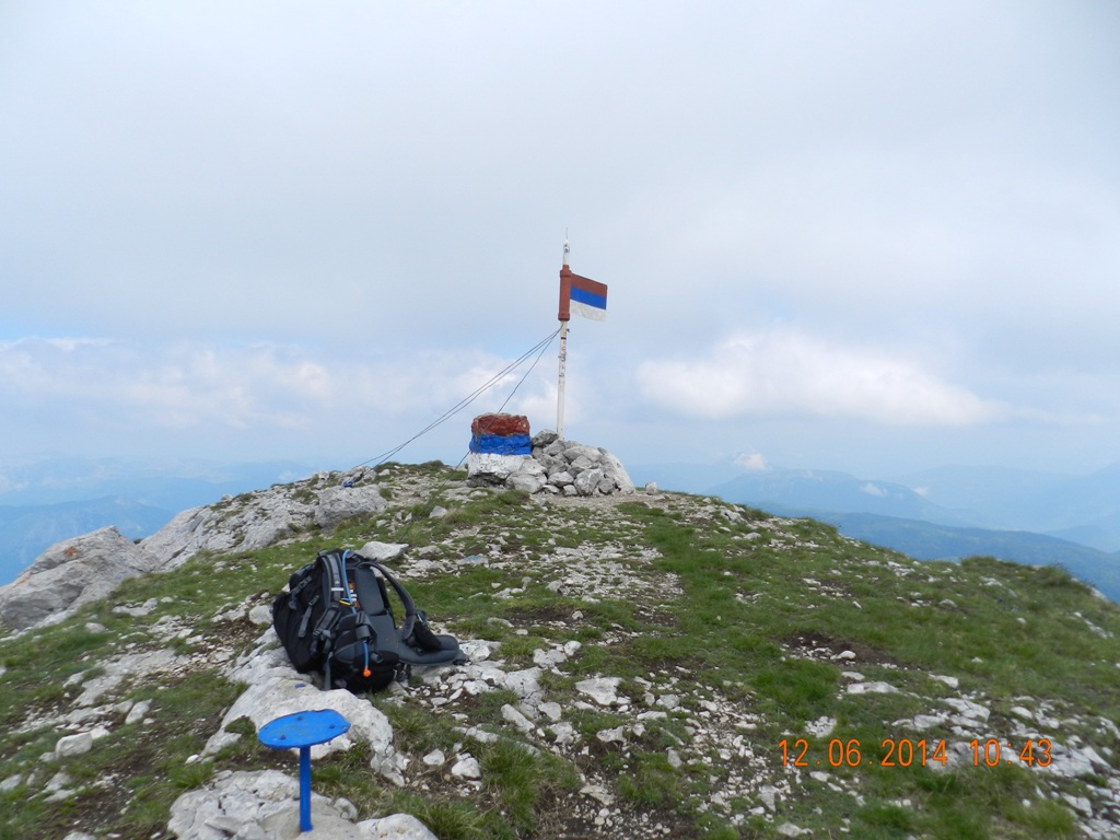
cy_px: 420
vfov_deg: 58.9
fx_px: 744
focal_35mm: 23
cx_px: 560
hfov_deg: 73.9
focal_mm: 4
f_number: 3.4
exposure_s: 1/1500
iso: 160
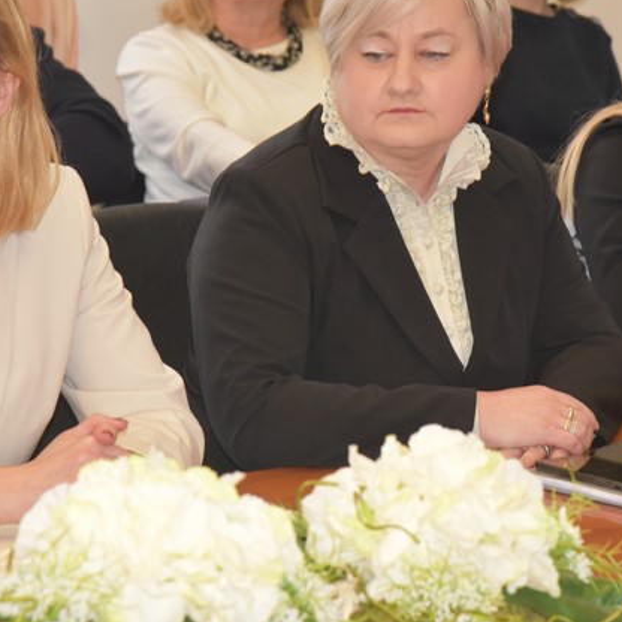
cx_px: 345
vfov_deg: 8.7
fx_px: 4086
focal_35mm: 201
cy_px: 221
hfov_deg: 8.7
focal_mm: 120
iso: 6400
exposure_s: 1/60
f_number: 8
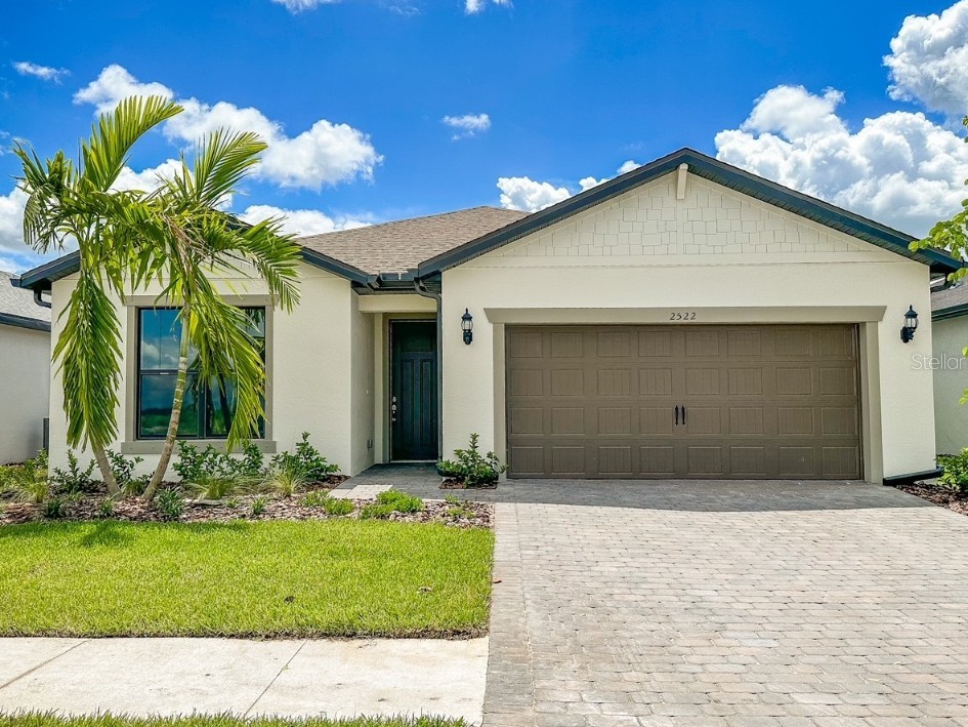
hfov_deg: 67.3
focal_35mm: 26
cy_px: 361
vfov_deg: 53.1
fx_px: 727
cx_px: 483
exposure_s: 1/8900
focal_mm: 6.86
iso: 80
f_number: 1.8
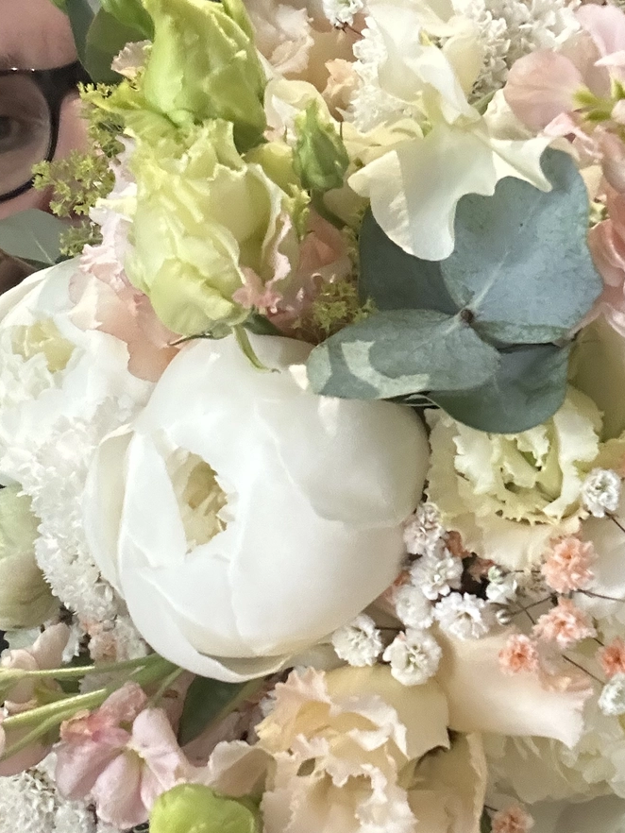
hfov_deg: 28.4
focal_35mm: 51
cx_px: 426
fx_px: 1227
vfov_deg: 37.5
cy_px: 444
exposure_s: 1/60
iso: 200
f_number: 1.9
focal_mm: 2.69
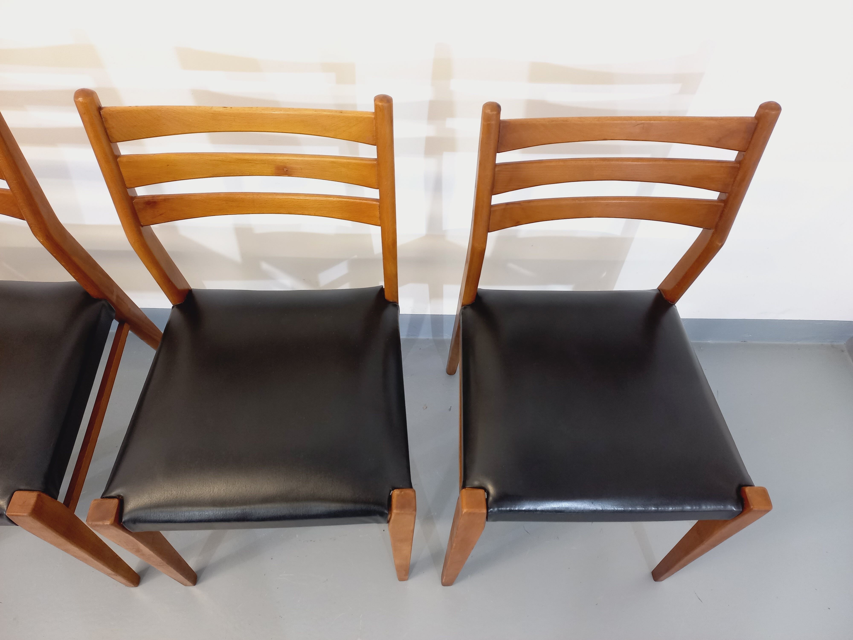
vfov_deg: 54.9
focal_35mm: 25
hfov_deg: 69.4
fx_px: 616
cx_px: 426
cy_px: 320
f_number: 1.8
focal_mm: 4.65
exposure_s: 1/49
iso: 320
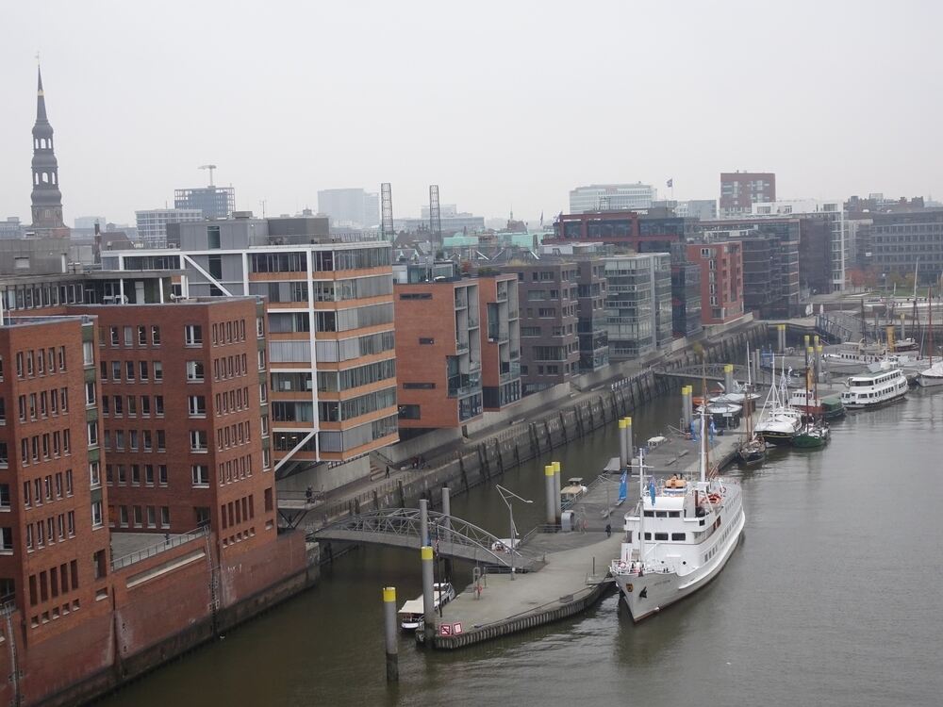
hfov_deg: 32.2
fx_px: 1635
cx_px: 472
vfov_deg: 24.4
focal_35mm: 60
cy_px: 354
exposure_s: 1/100
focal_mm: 10.23
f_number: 4.5
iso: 80
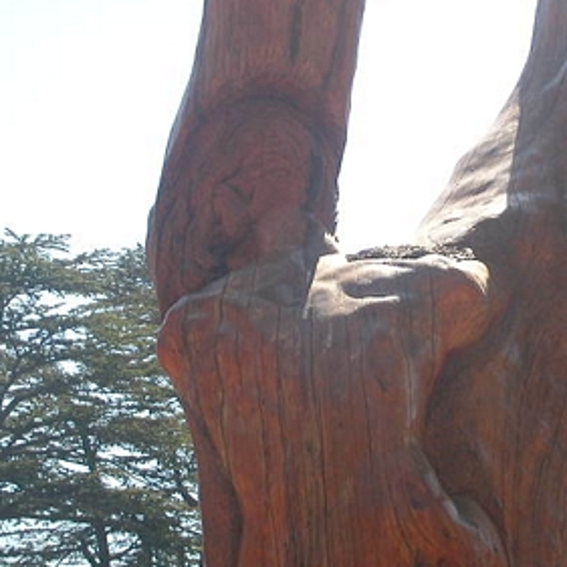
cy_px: 299
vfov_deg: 11.5
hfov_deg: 11.5
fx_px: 2817
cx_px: 344
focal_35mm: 152
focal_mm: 16.8
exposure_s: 1/290
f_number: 4.8
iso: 100
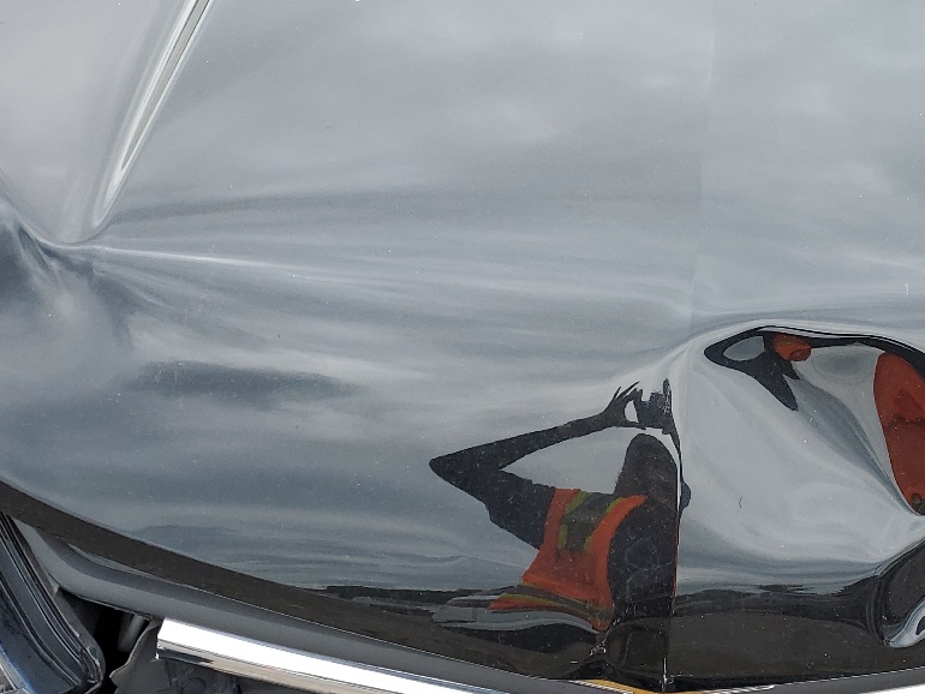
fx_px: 1443
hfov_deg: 34.6
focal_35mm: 54
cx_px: 723
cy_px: 331
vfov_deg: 27.0
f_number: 1.5
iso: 50
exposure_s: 1/833
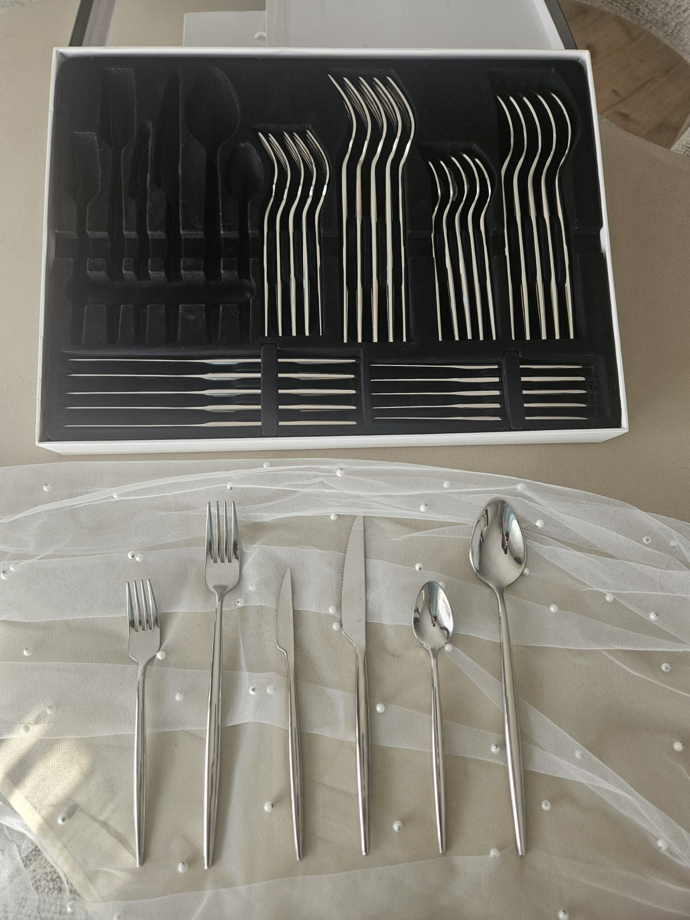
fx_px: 611
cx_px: 345
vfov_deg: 73.9
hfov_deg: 58.9
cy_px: 460
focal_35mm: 23
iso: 50
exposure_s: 1/120
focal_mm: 5.4
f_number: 1.8
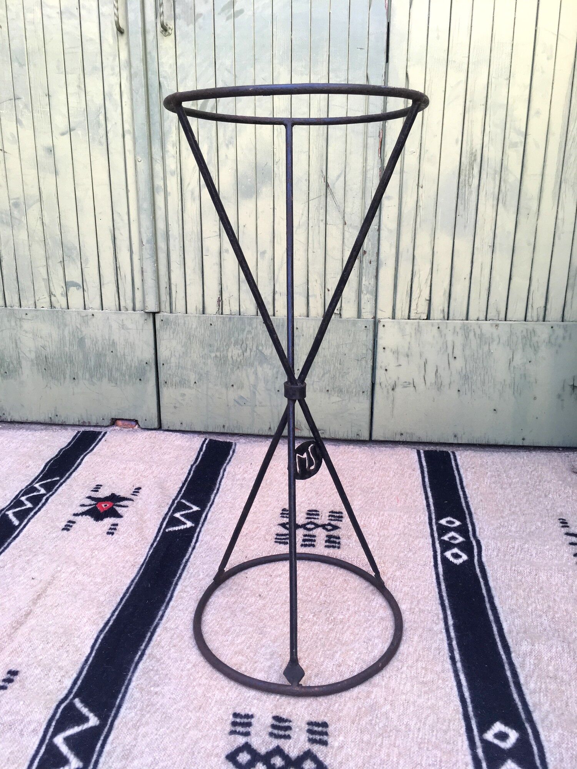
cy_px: 384
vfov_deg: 61.7
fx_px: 645
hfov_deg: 48.2
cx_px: 288
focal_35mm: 29
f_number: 2.2
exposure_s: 1/100
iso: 32
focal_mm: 4.15
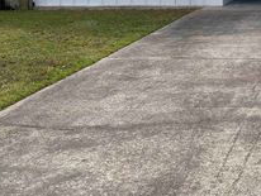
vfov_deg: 22.3
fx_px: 476
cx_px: 276
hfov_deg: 28.3
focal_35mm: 63
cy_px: -6
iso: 32
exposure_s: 1/3731
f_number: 1.8
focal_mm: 4.25
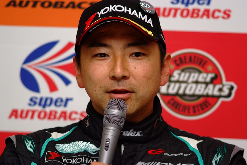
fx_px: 1852
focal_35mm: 270
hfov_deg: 7.6
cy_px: 82
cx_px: 124
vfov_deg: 5.1
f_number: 2.8
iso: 400
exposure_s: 1/250
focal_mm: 180
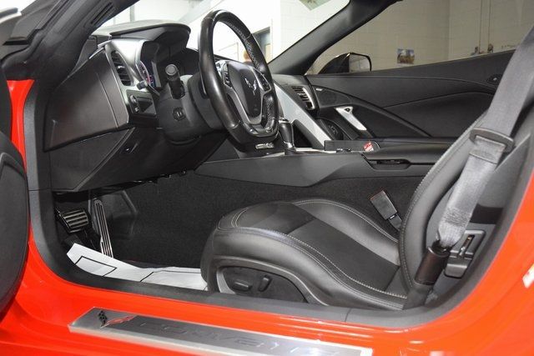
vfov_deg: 35.5
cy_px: 178
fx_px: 556
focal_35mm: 38
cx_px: 267
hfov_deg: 51.3
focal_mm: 25
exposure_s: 1/60
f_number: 3.8
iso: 3200
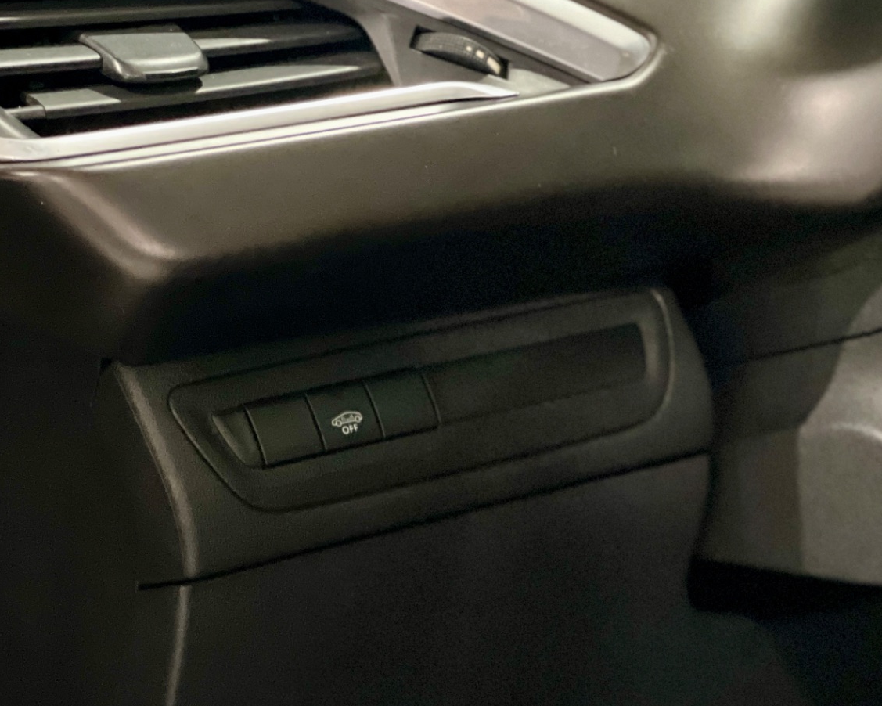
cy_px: 242
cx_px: 713
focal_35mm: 128
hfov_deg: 14.9
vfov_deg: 12.0
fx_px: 3342
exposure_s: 1/15
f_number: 2.8
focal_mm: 9
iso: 1000
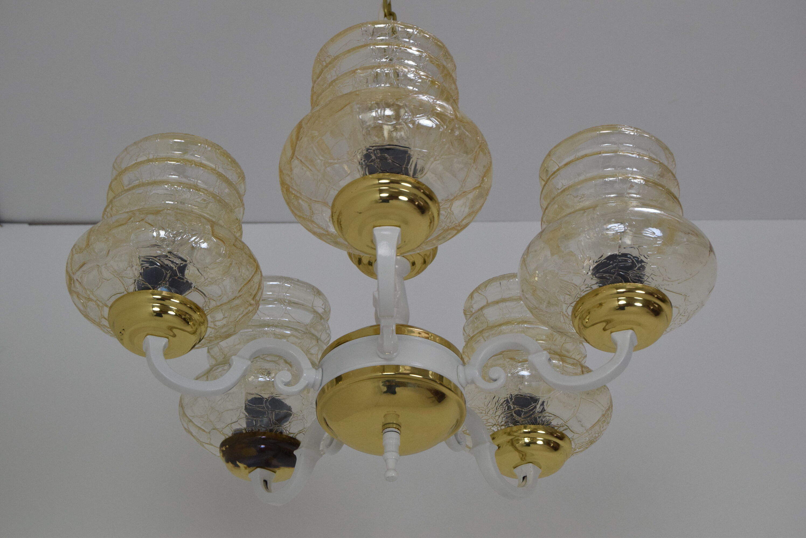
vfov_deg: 19.0
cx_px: 403
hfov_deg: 28.1
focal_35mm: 72
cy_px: 269
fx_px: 1613
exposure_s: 1/320
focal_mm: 48
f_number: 9
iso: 1600
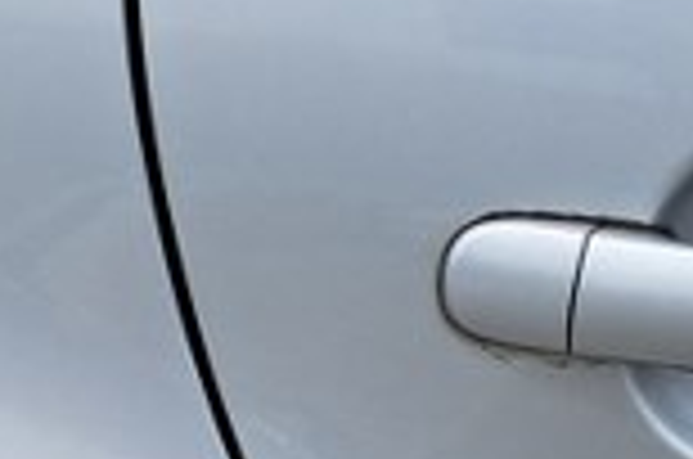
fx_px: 2497
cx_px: 50
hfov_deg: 15.6
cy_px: 1224
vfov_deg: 9.1
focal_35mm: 130
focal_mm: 5.23
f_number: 1.8
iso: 50
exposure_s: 1/1541
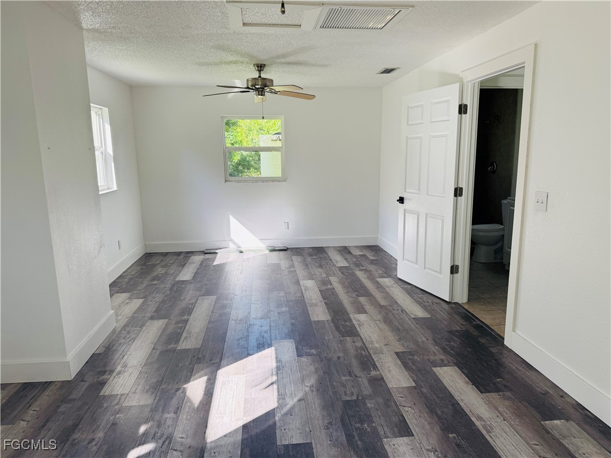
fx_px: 424
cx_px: 306
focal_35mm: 24
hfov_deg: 71.6
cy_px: 229
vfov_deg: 56.8
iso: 100
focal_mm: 6.76
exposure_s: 1/355
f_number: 1.78
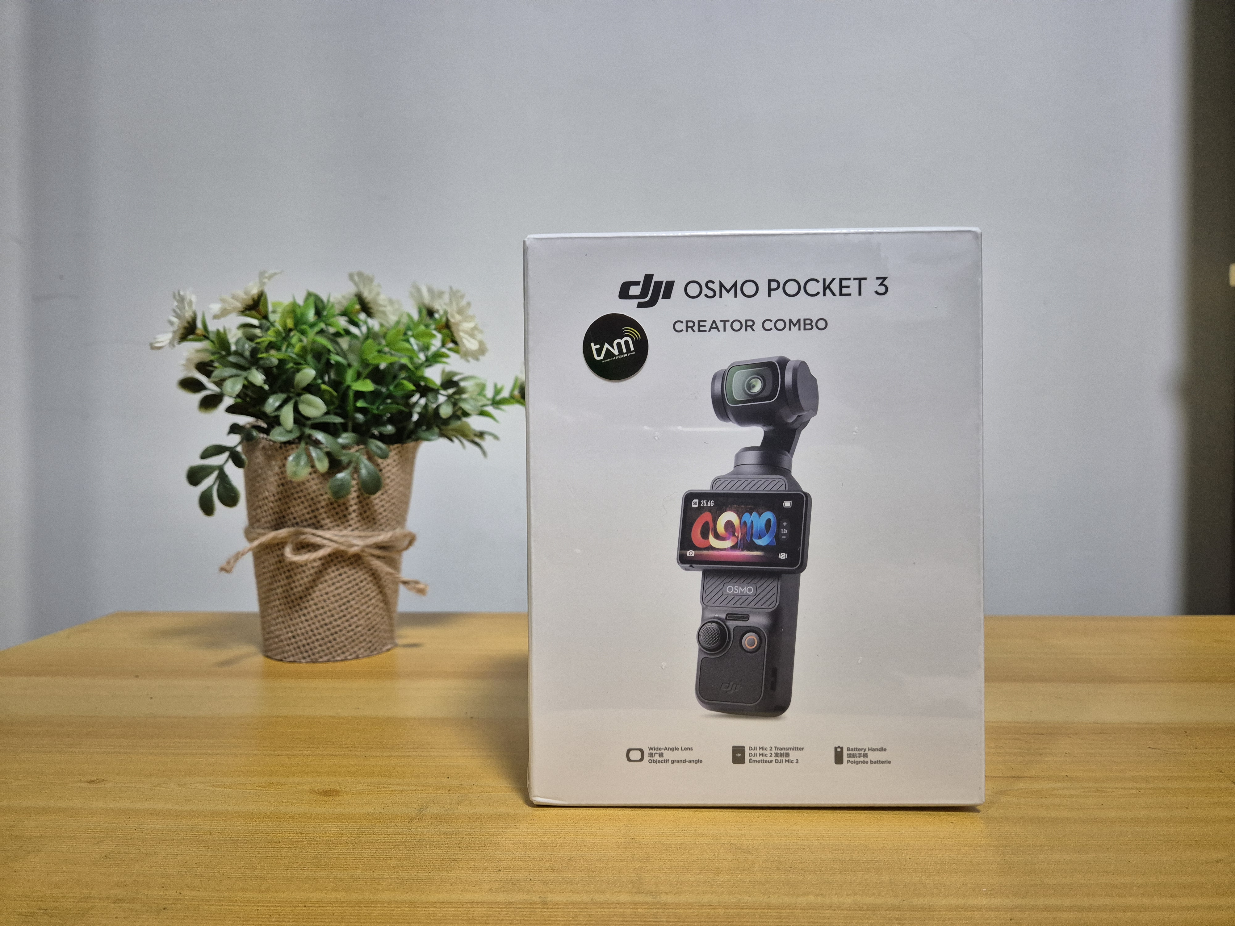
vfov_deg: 58.9
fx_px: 821
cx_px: 618
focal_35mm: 23
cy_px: 463
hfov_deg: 73.9
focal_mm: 5.4
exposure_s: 1/100
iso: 800
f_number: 1.8
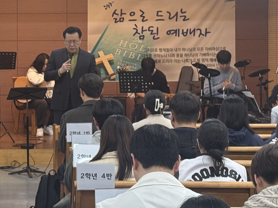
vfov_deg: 11.6
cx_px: 1
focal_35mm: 128
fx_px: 1028
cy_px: 53
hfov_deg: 15.1
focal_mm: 6.76
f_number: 1.78
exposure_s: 1/120
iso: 100
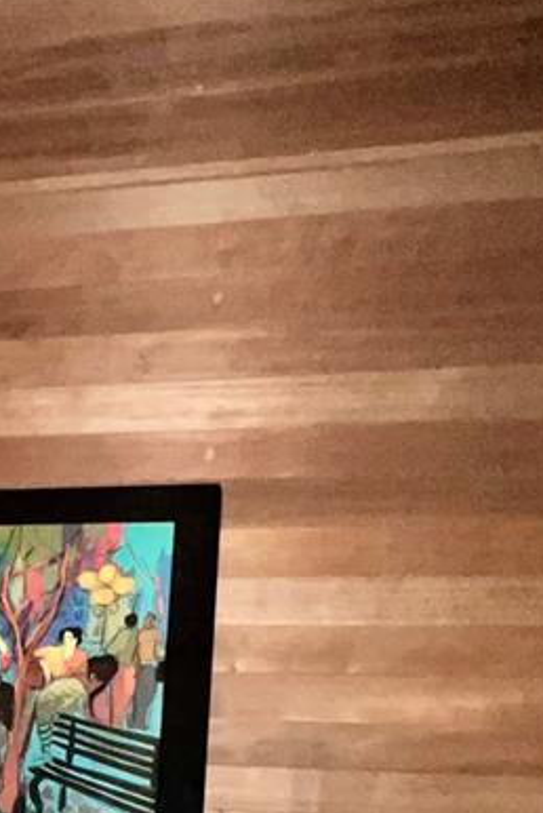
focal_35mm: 42
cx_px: -99
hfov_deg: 28.1
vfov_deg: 38.3
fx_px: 948
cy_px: 897
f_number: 1.8
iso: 400
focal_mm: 1.57
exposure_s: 1/18
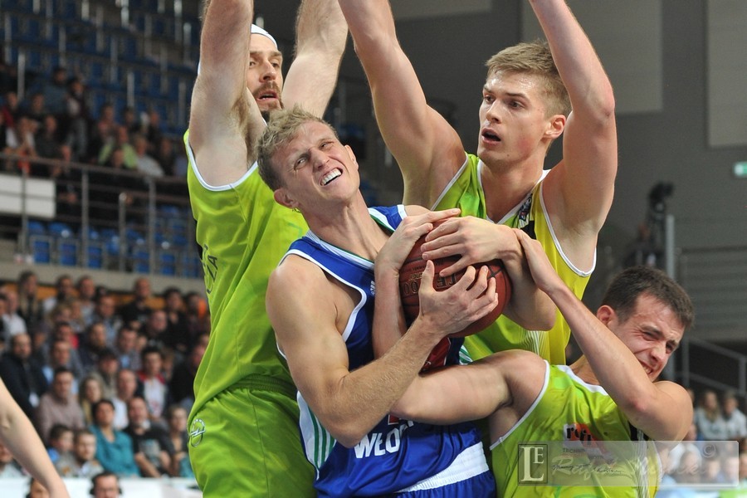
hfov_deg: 25.4
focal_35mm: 80
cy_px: 249
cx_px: 374
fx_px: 1660
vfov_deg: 17.1
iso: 1250
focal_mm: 80
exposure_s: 1/400
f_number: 4.5
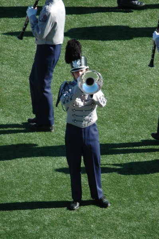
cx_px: 80
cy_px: 120
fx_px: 3982
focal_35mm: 600
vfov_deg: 3.4
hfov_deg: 2.3
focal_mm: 400
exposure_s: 1/400
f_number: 5.6
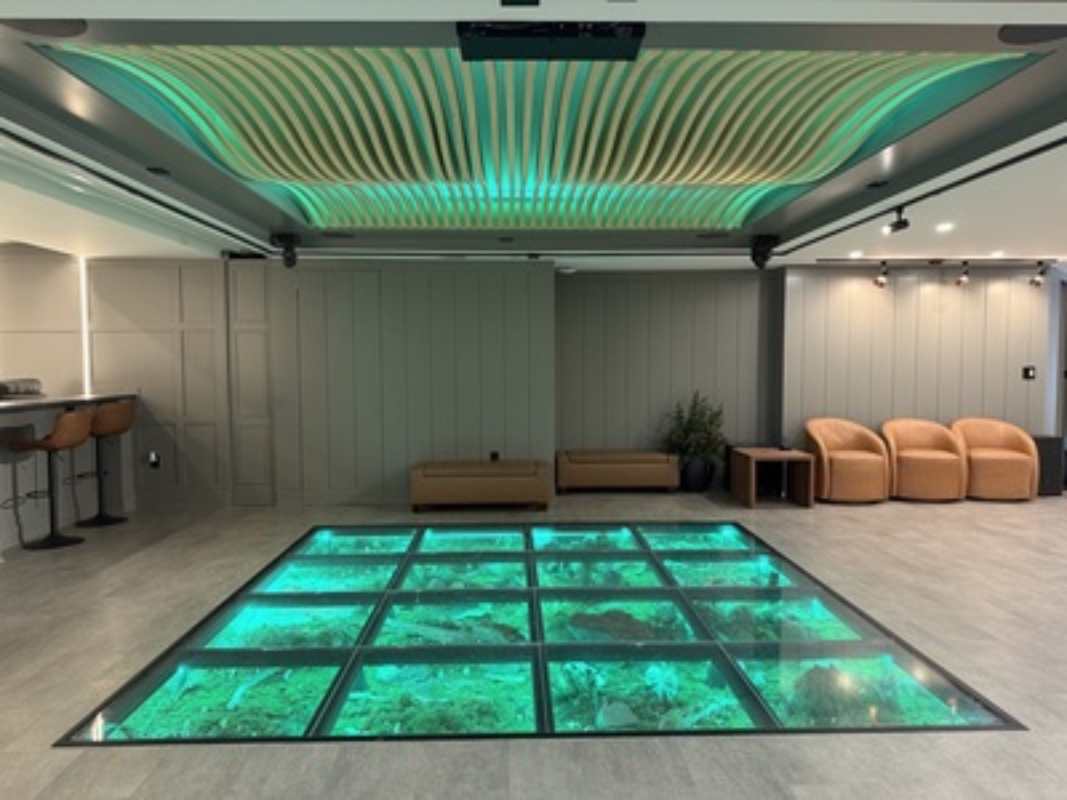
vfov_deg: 56.8
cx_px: 534
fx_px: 740
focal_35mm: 24
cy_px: 400
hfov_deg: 71.6
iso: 320
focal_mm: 6.76
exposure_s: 1/60
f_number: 1.78
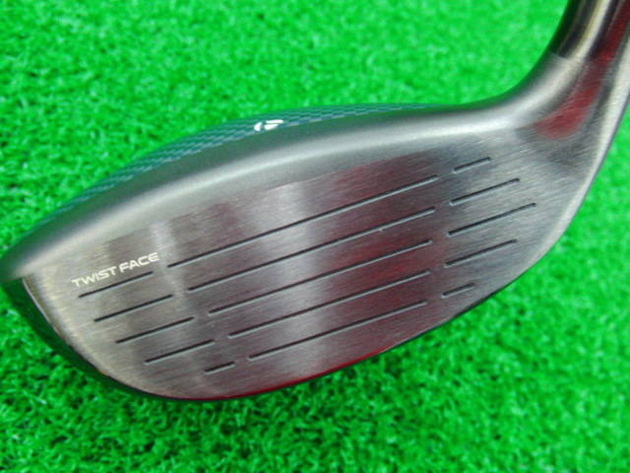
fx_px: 673
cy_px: 236
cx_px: 315
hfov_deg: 50.1
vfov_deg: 38.7
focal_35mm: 37
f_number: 3.6
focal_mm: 6.42
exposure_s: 1/15
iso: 400
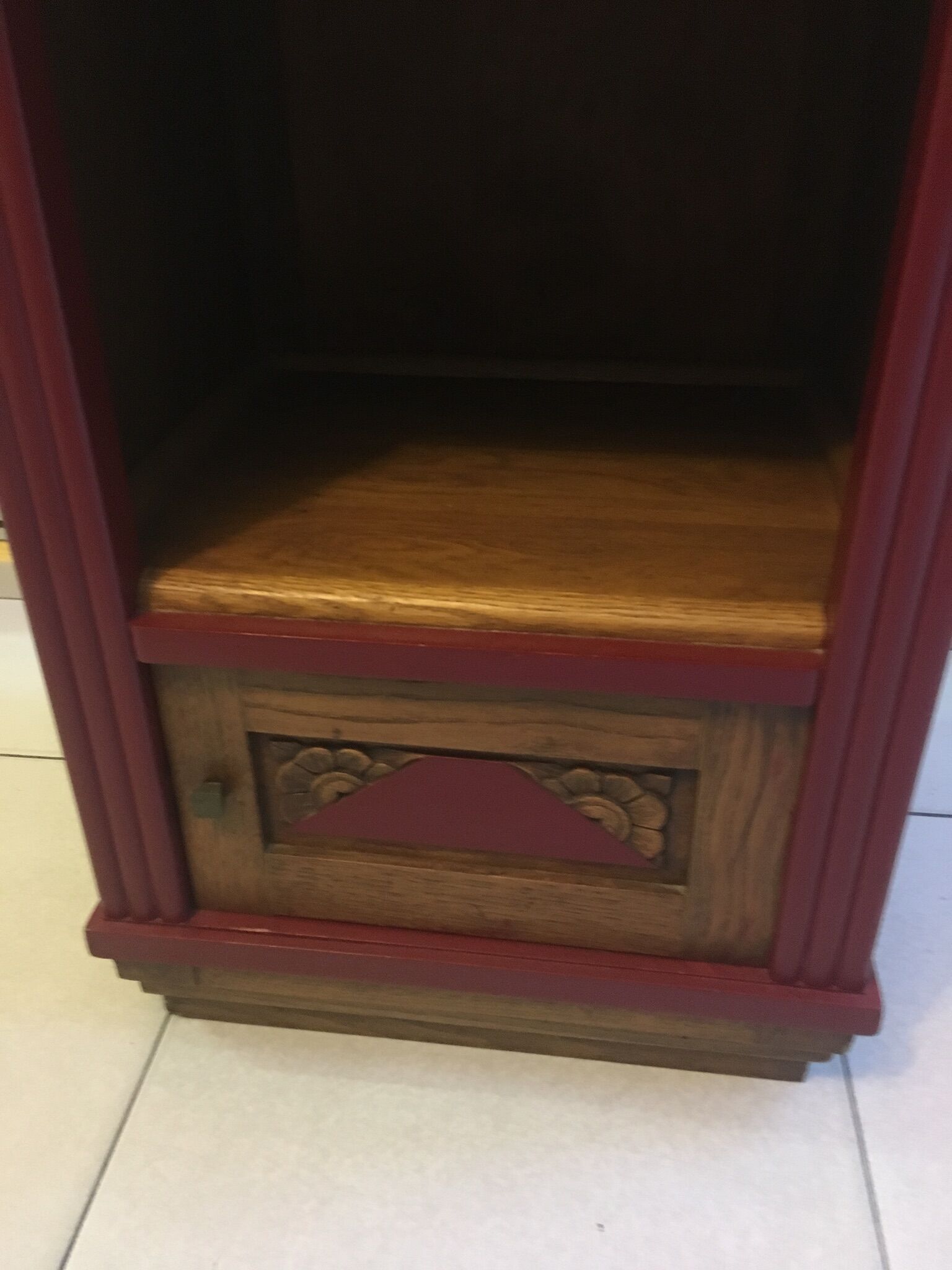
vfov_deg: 61.7
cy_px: 635
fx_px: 1063
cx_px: 476
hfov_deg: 48.2
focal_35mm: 29
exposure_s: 1/17
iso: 400
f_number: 2.2
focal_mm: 4.15
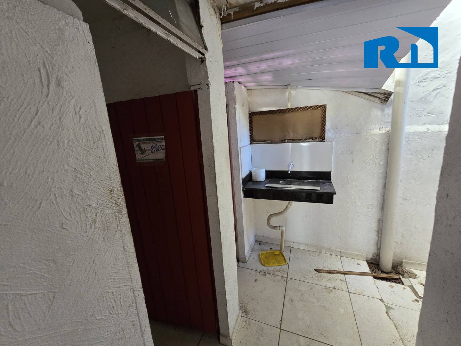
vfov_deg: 89.9
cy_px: 173
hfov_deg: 106.2
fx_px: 173
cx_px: 230
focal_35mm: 13
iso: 320
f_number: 2.2
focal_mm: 2.2
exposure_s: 1/60
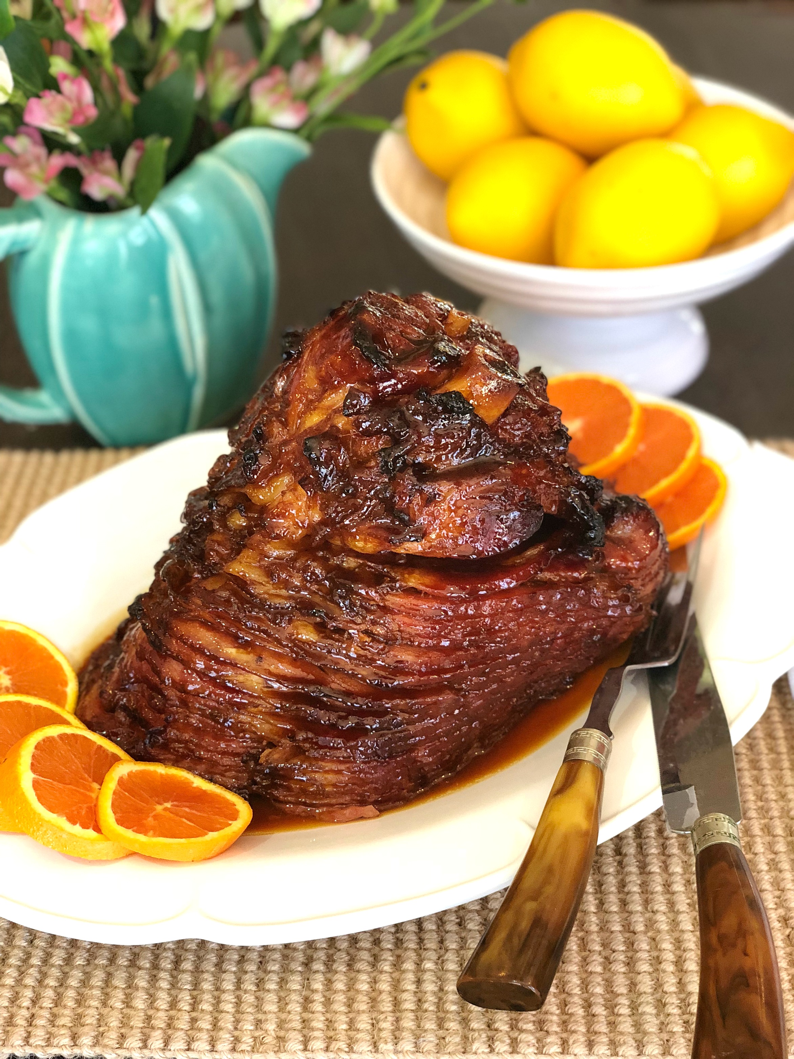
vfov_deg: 36.8
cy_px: 530
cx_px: 397
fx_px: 1590
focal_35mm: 52
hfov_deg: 28.0
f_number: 2.4
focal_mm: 6
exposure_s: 1/24
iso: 160
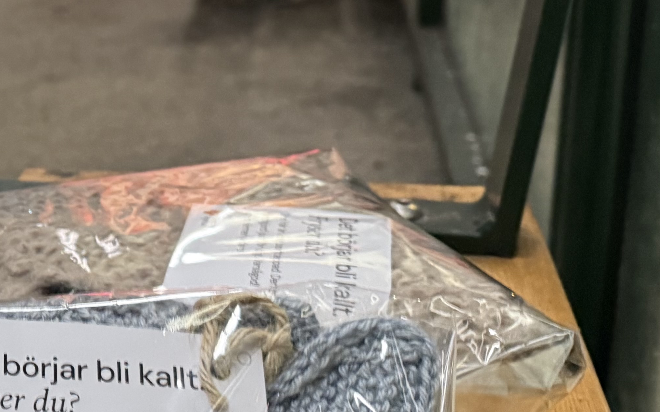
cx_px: -252
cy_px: 57
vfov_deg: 17.9
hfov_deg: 24.1
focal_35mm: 72
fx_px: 1295
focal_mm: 6.76
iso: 400
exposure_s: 1/50
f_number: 1.78
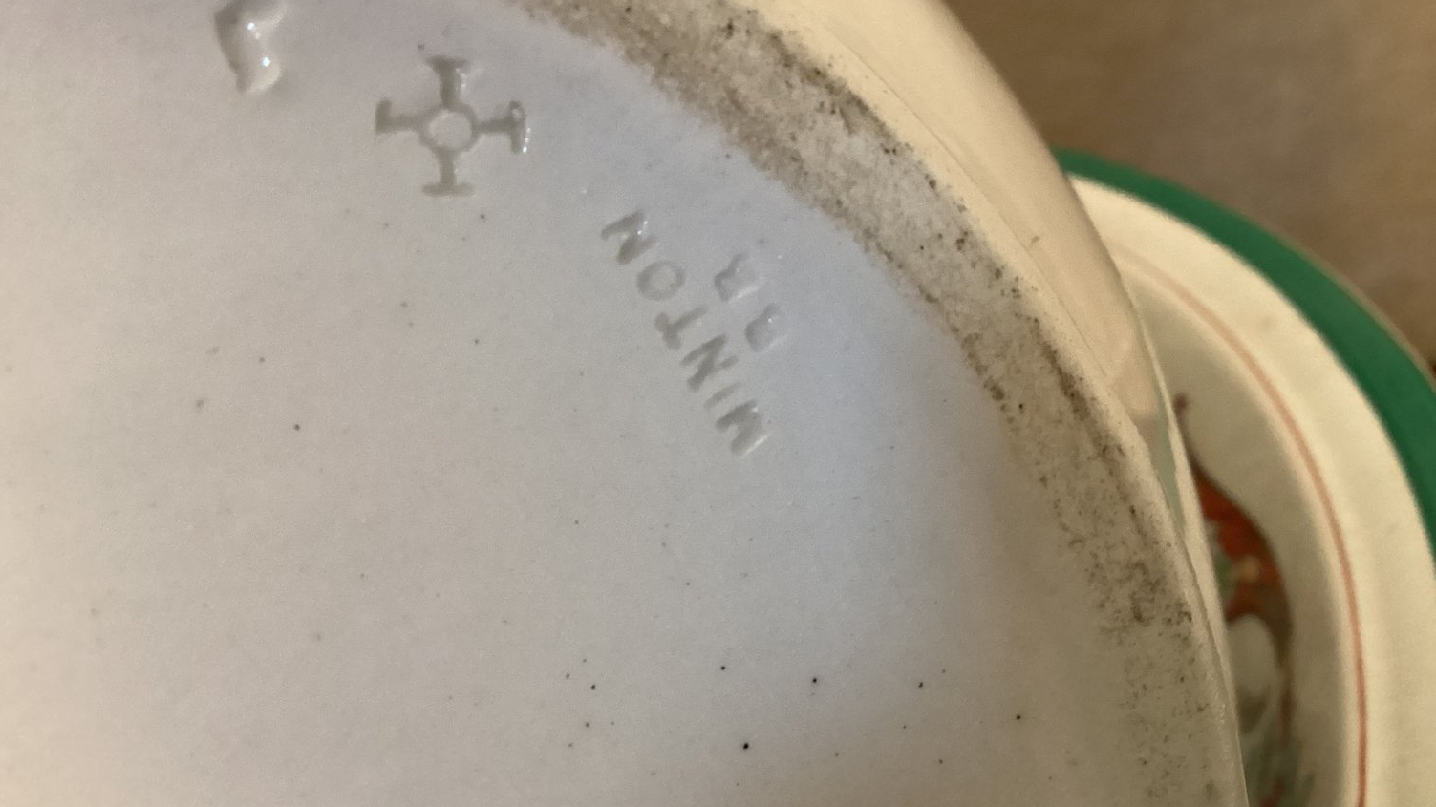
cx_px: 720
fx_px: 1294
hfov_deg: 58.0
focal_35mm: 34
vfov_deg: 34.6
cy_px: 367
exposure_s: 1/33
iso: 250
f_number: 2.4
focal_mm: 3.3
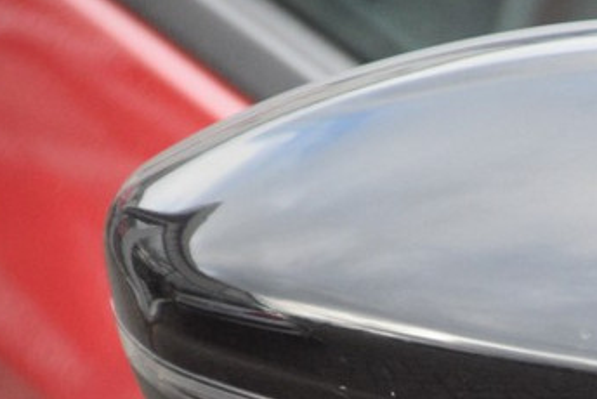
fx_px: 16298
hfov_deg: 2.1
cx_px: 783
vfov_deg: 1.4
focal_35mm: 982
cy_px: 494
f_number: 6.3
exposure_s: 1/500
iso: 2200
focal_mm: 220
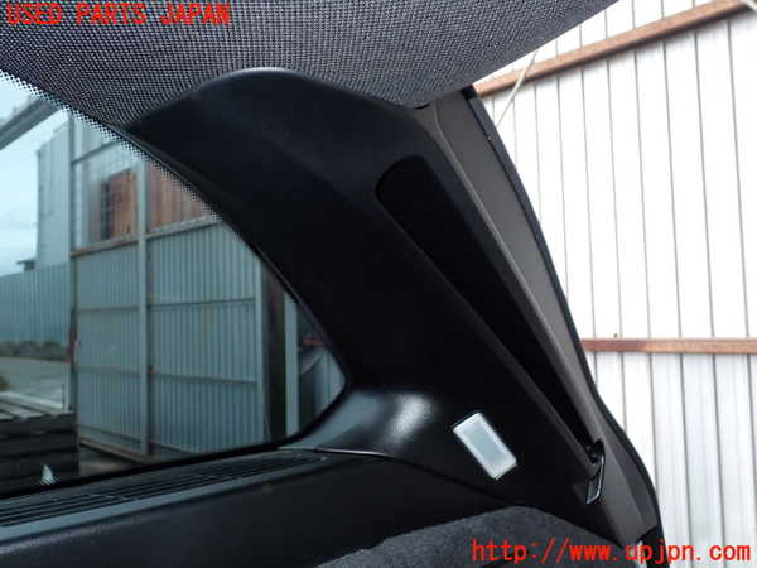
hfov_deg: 63.4
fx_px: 612
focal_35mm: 28
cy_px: 284
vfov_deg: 49.7
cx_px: 378
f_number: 3.2
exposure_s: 1/30
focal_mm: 5.05
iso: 200
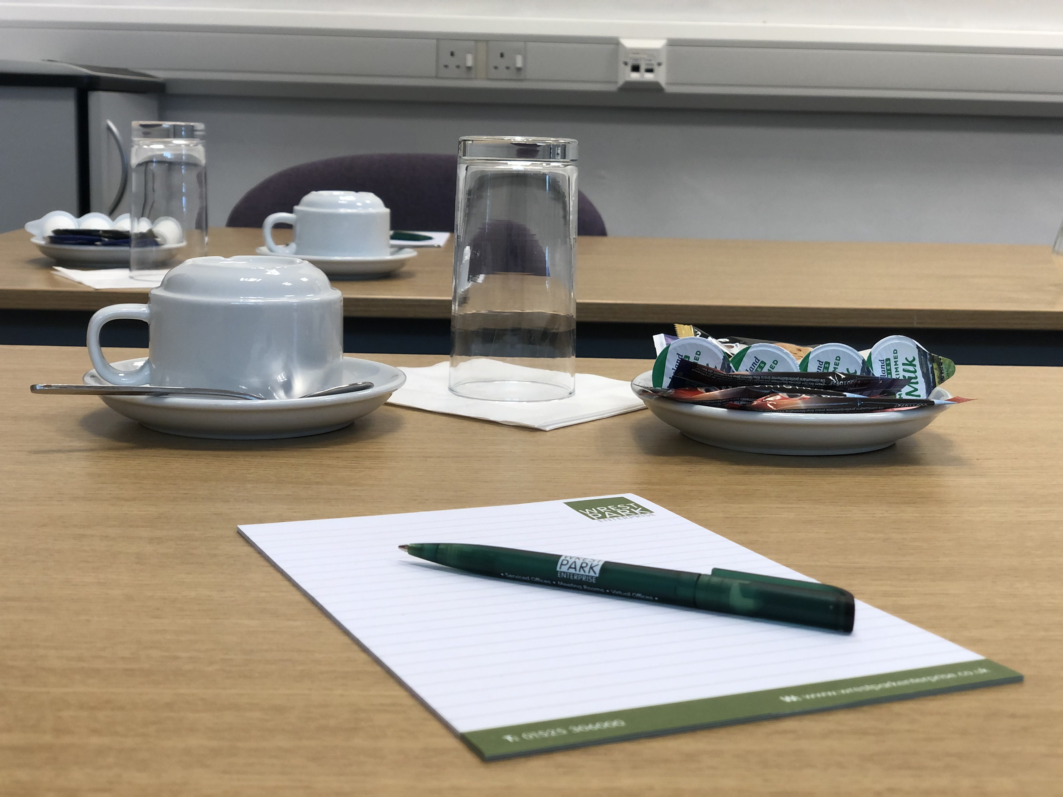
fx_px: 1597
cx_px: 532
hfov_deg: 36.8
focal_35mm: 52
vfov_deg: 28.0
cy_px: 398
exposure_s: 1/50
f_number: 2.4
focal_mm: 6
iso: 50
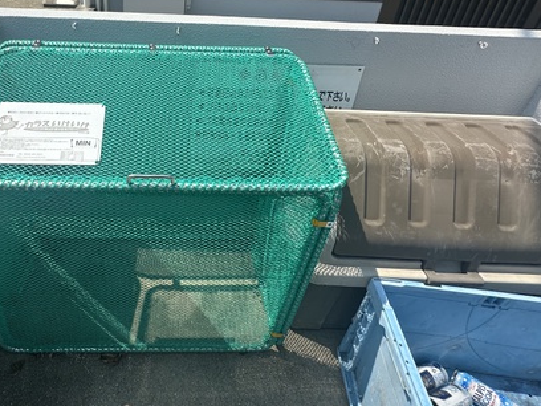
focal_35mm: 24
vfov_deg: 55.8
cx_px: 158
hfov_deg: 68.4
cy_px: 140
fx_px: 375
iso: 40
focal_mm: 2.22
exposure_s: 1/2174
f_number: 2.2
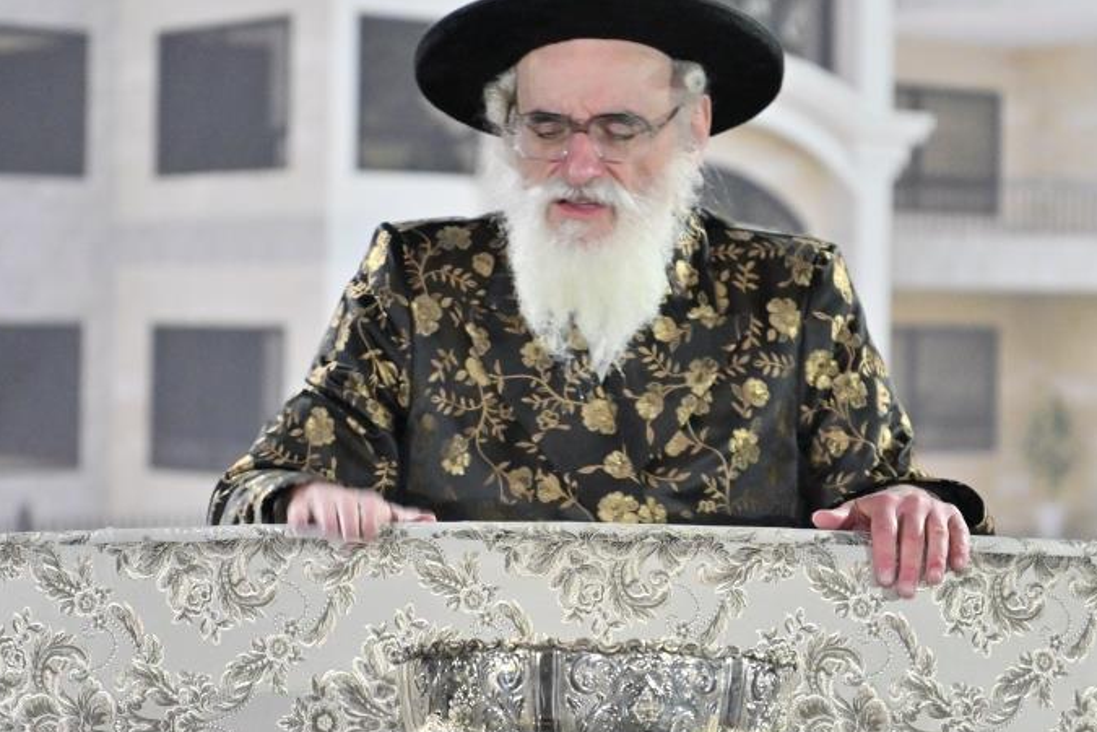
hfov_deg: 4.5
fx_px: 13864
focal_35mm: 455
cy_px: 394
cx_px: 483
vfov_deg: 3.0
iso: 1600
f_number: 2.8
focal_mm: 200
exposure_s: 1/200
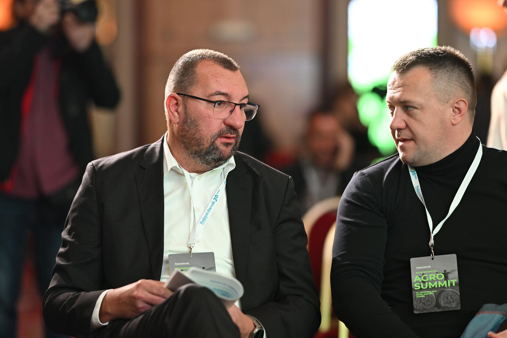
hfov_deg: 15.2
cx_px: 254
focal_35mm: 135
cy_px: 169
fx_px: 1901
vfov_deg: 10.2
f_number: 2
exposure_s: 1/200
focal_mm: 135
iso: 1250
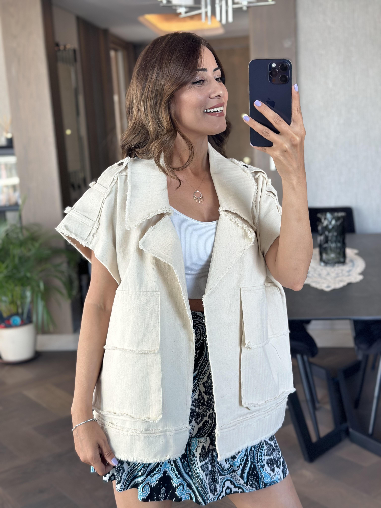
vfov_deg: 39.7
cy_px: 254
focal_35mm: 48
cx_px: 190
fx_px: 704
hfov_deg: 30.3
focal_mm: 6.86
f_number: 1.78
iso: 125
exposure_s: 1/81
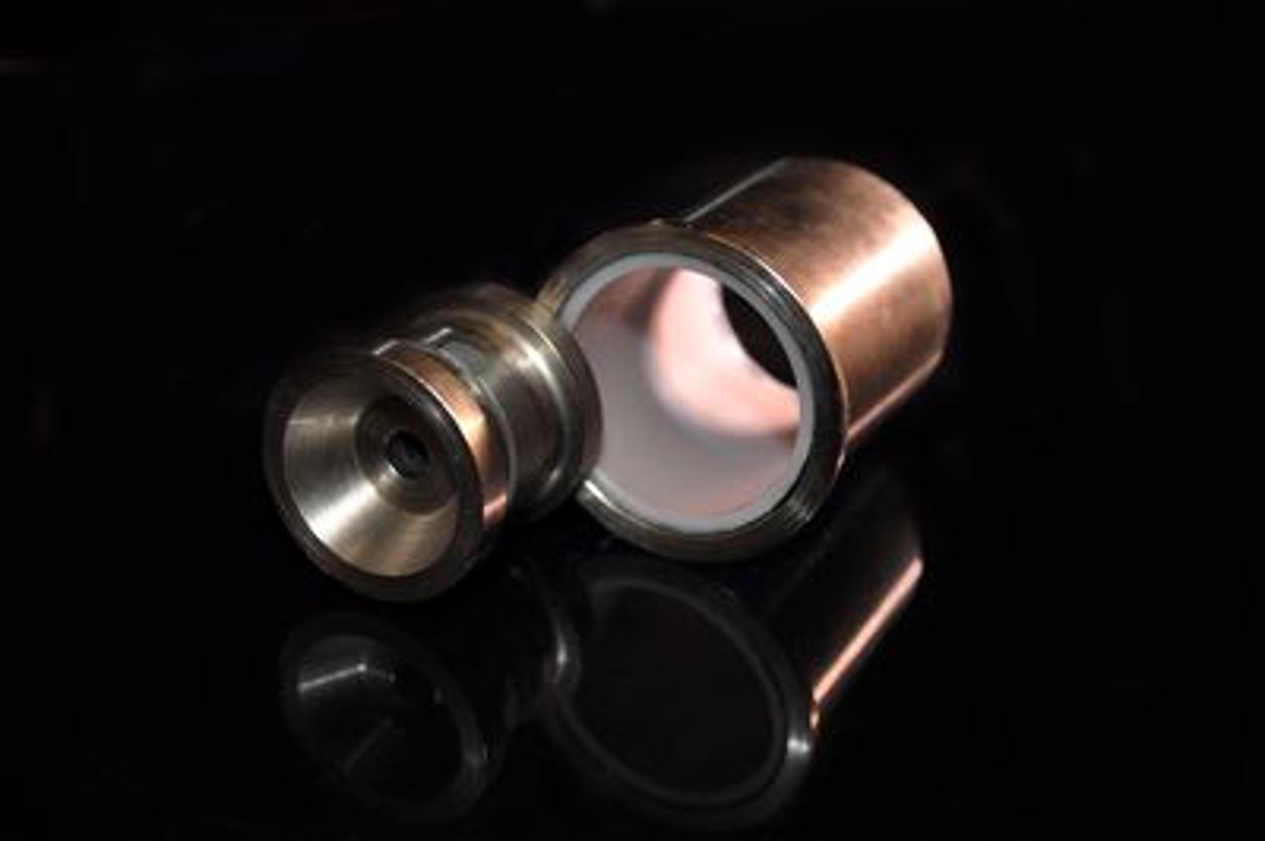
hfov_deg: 37.9
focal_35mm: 52
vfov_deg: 25.7
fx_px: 1843
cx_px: 632
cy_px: 420
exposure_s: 1/60
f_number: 5
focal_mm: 35
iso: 280
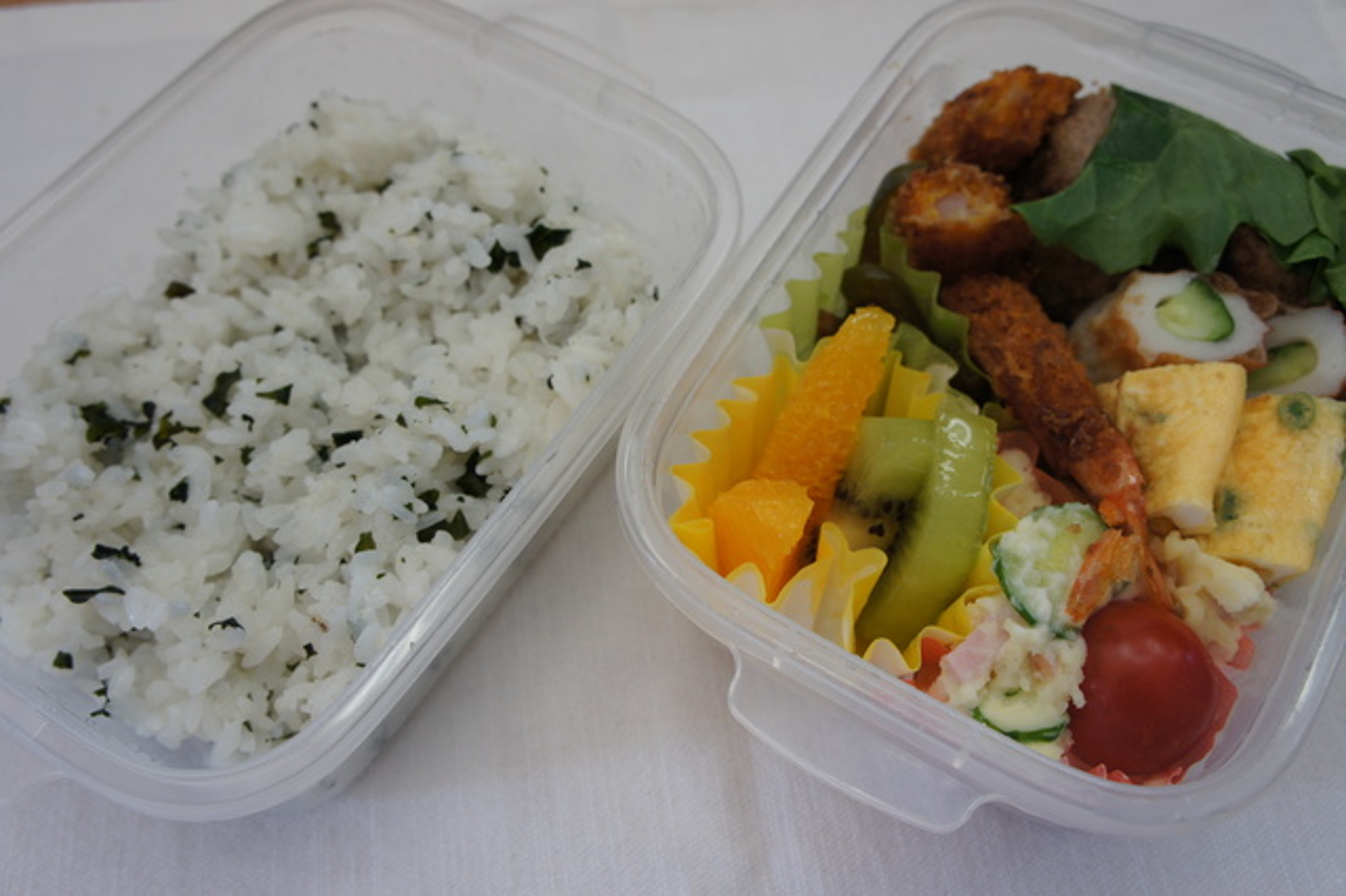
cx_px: 673
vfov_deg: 39.9
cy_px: 448
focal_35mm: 33
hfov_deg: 57.2
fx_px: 1233
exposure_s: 1/80
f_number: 5.6
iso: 200
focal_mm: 22
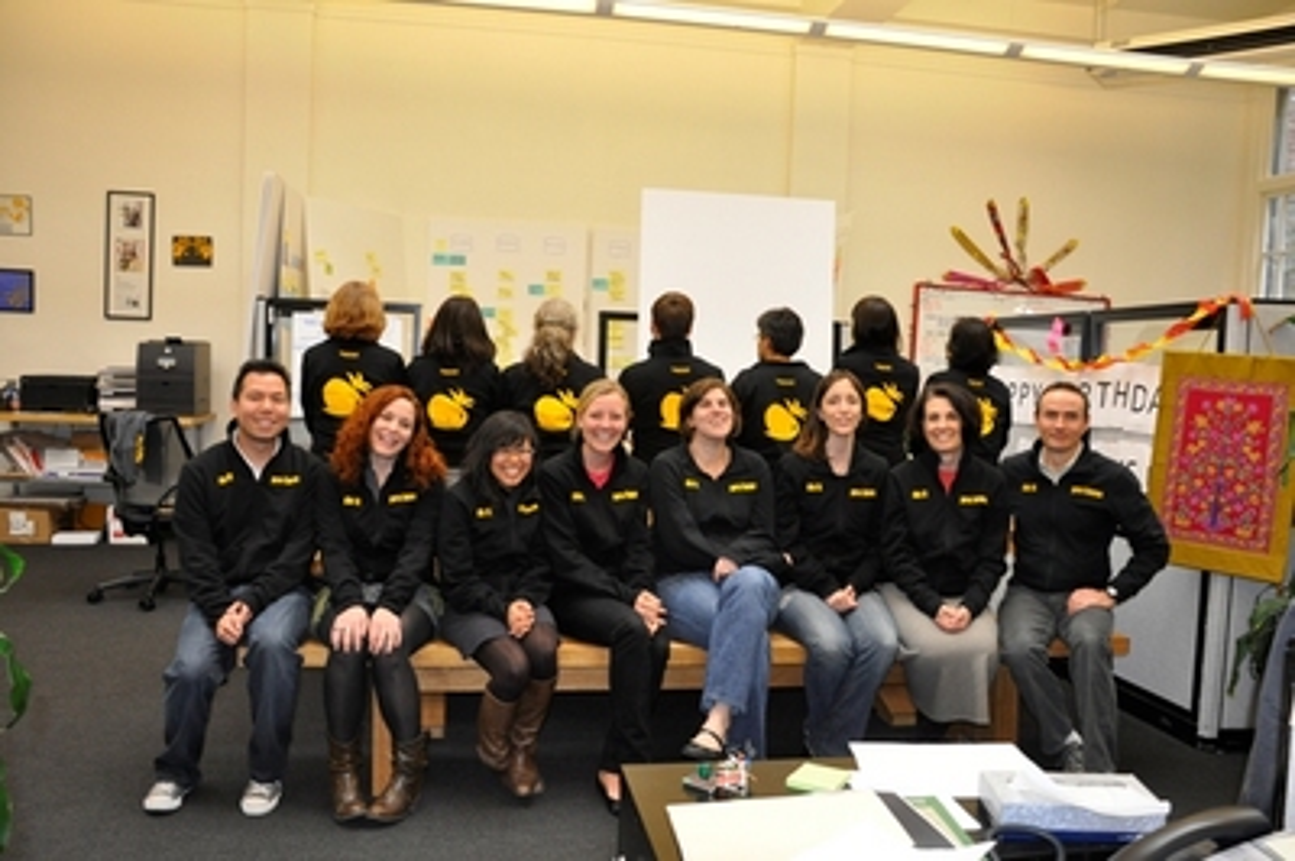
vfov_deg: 43.5
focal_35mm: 30
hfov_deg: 62.0
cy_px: 430
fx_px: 1078
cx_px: 648
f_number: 3.5
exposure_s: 1/90
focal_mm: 20
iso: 800
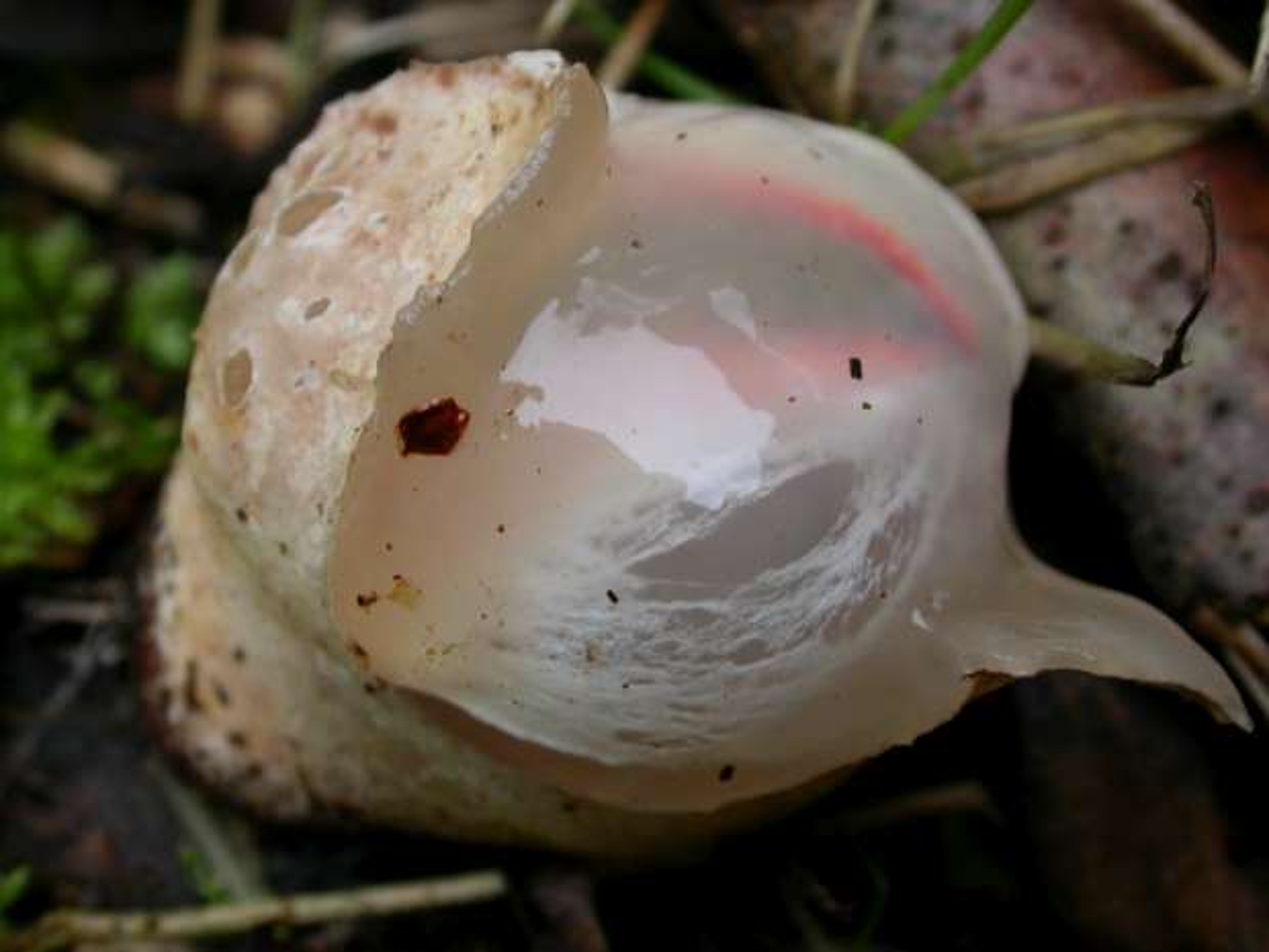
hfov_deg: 31.2
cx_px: 634
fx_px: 2273
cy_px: 476
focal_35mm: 62
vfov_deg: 23.7
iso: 100
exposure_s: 1/61
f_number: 3.1
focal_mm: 12.9
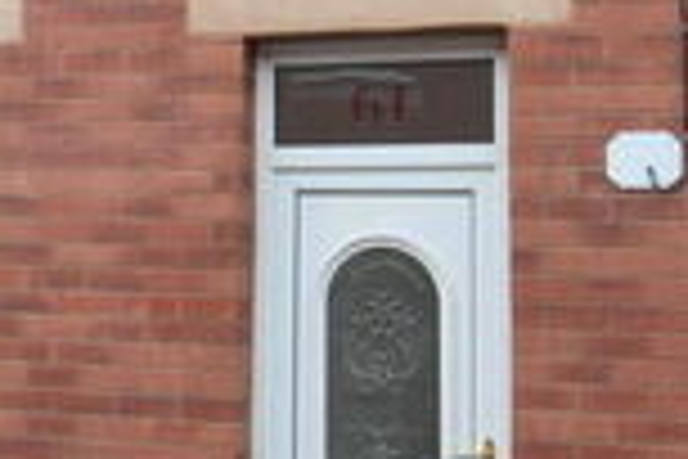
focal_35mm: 96
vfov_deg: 14.0
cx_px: -18
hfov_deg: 20.5
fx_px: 1835
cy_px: -16
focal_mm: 14
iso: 360
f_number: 8
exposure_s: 1/250
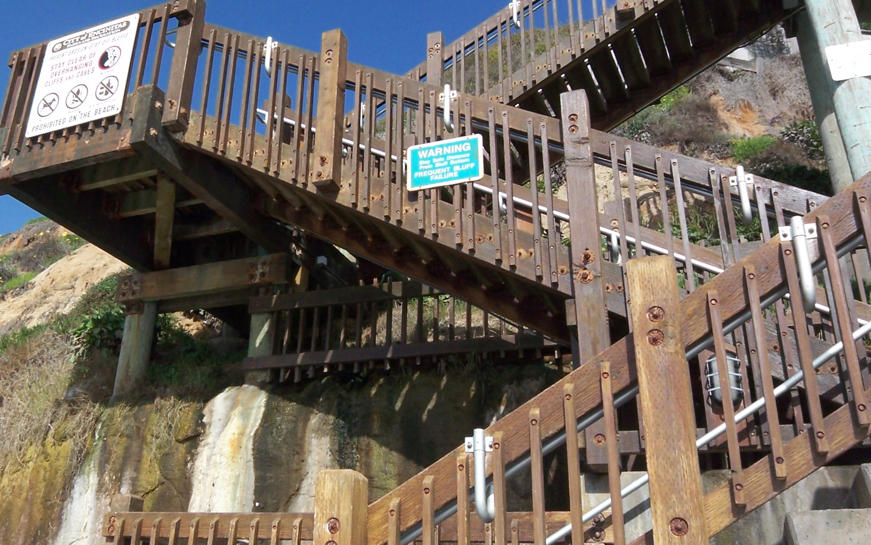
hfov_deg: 54.7
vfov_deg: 36.2
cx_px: 329
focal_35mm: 35
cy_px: 226
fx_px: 831
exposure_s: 1/250
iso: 50
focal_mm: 3.8
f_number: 5.6
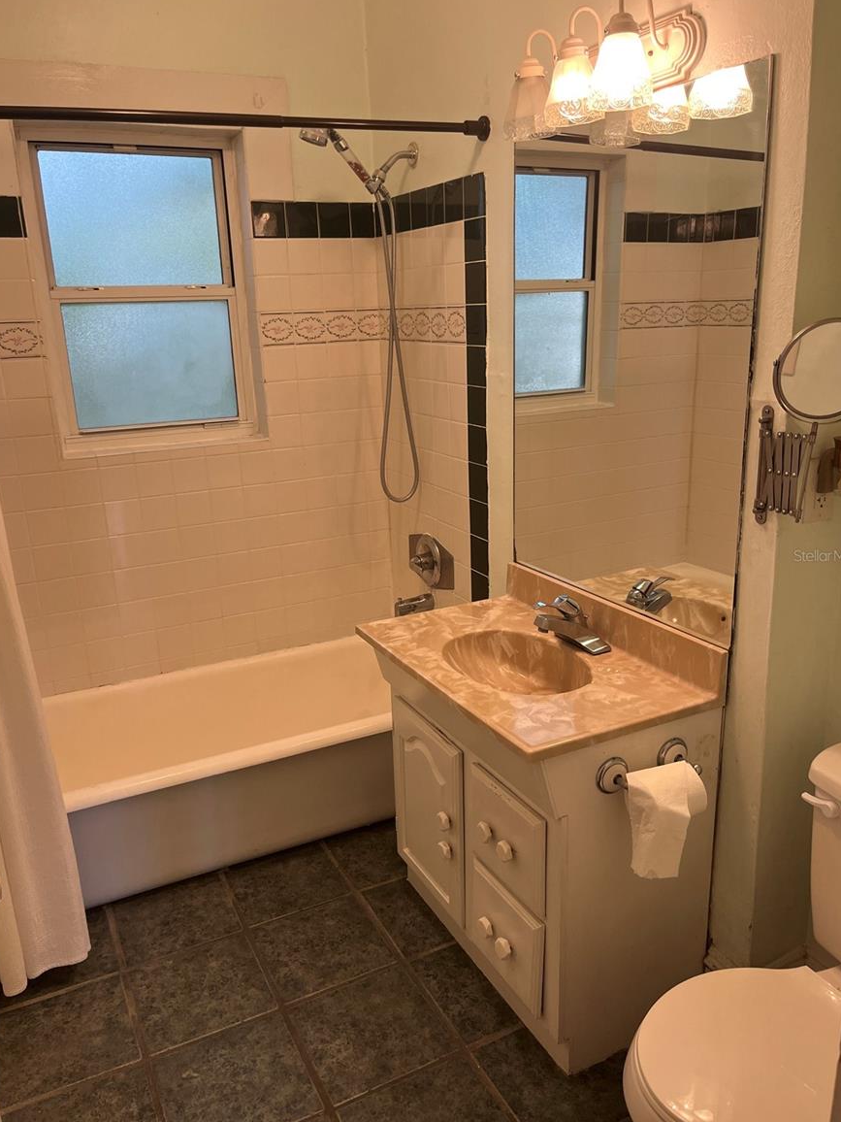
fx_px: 875
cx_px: 426
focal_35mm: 27
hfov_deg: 51.4
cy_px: 555
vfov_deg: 65.3
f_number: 1.6
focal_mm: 5.1
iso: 100
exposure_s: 1/120
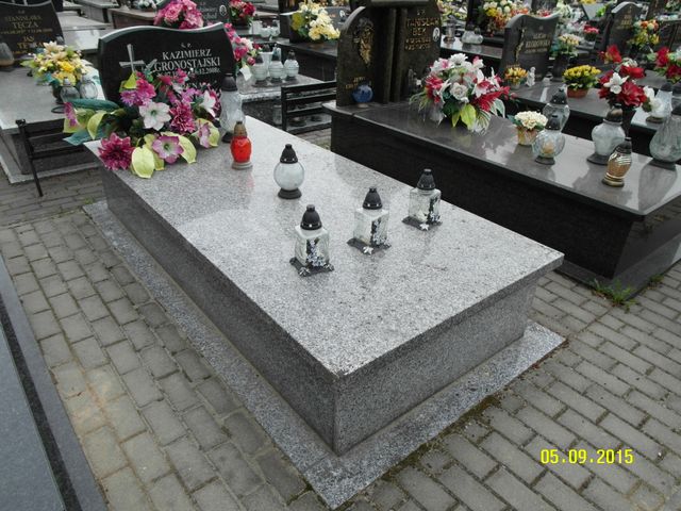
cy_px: 256
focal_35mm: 24
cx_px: 340
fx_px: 472
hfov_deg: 71.6
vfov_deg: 56.8
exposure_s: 1/180
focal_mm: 5.2
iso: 80
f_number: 3.4
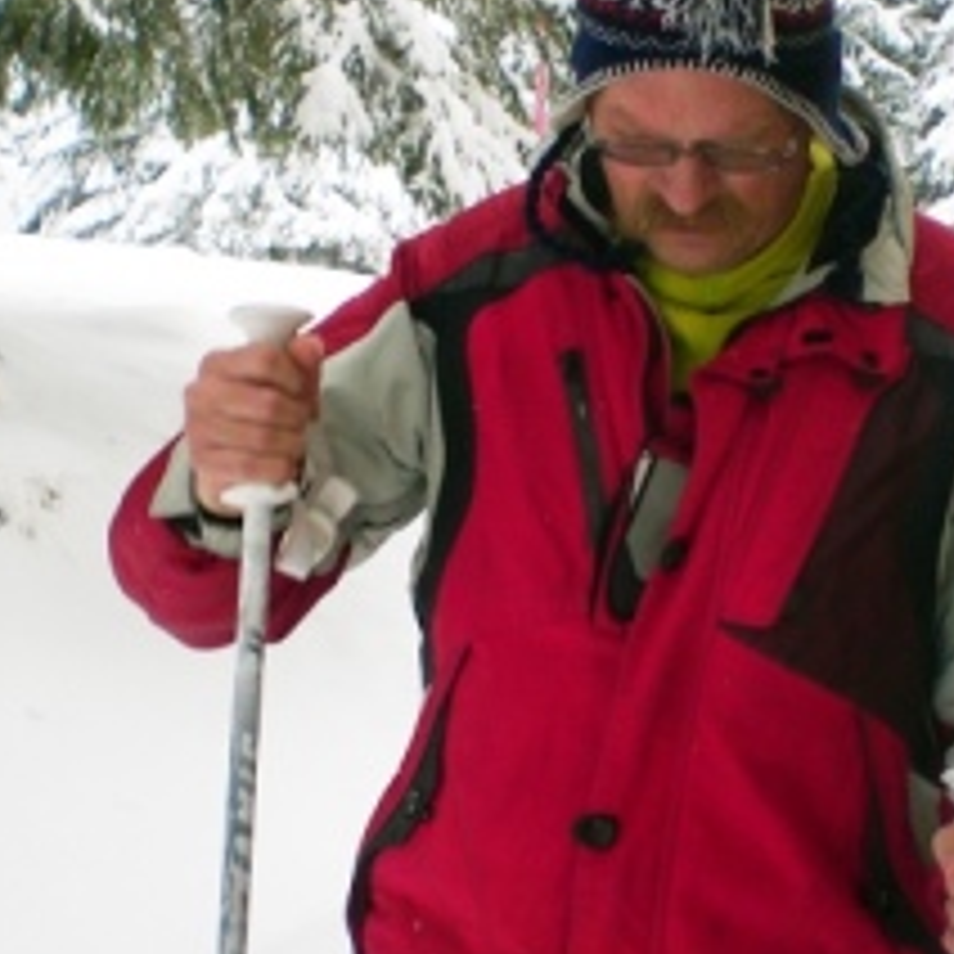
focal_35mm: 76
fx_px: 2370
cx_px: 688
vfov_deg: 22.8
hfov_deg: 22.6
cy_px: 450
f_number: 4.4
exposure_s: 1/125
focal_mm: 6.3
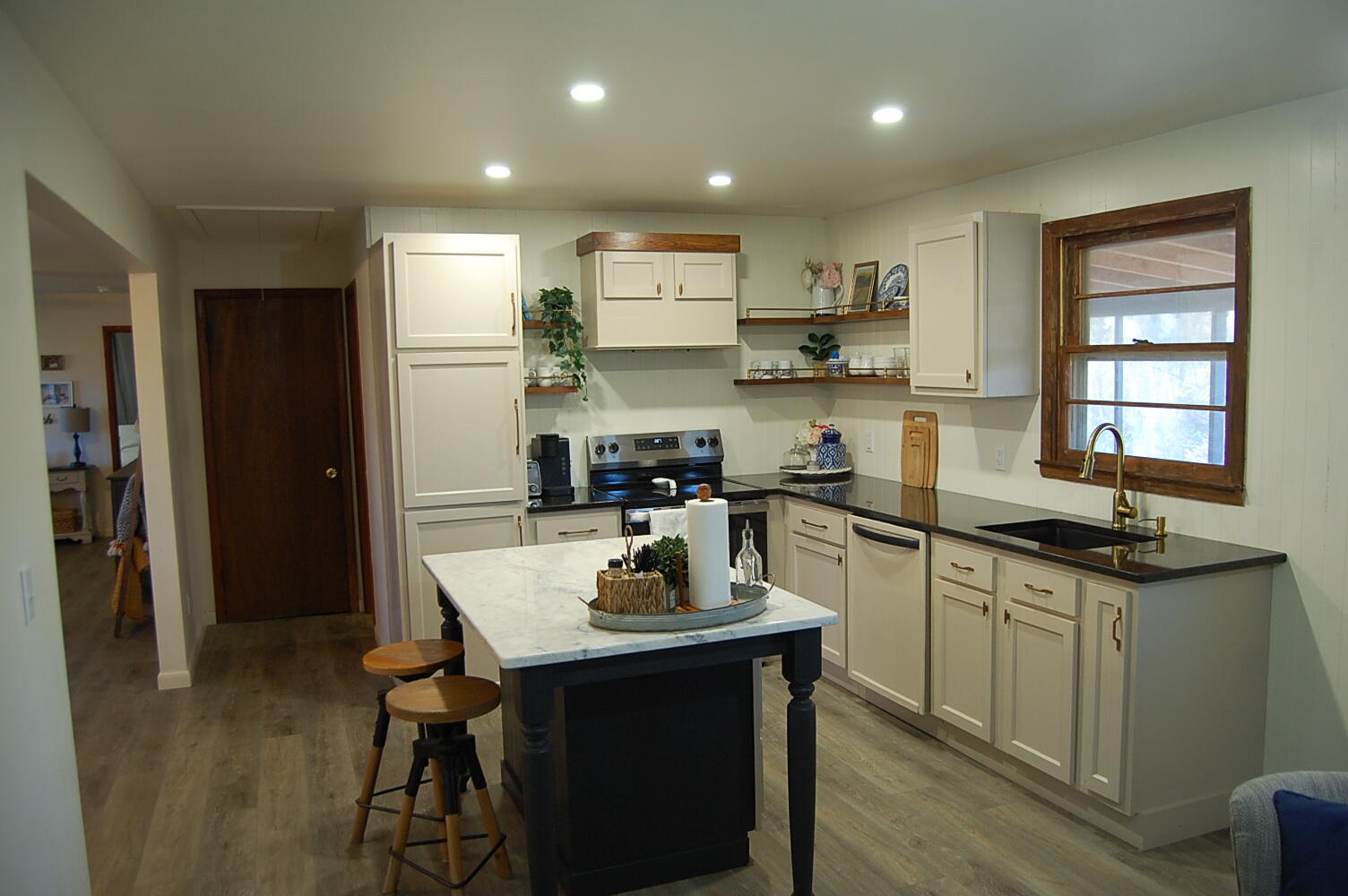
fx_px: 1010
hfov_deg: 67.4
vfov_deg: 47.8
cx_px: 674
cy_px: 448
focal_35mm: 27
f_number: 3.5
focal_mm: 18
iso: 450
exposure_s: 1/30
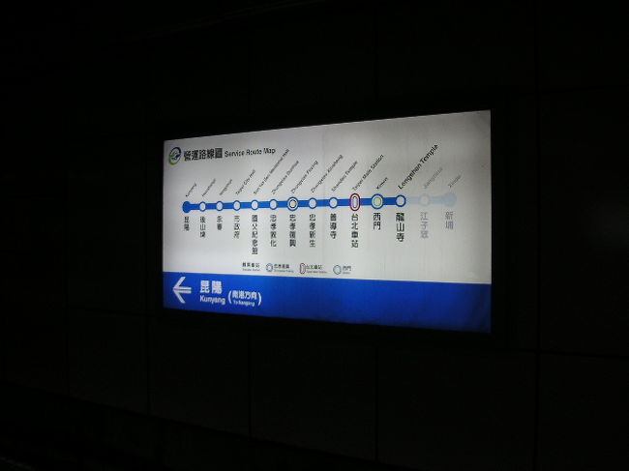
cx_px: 314
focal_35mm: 37
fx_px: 672
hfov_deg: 50.2
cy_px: 236
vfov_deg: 38.6
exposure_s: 1/60
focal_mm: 6.1
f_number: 2.8
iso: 50
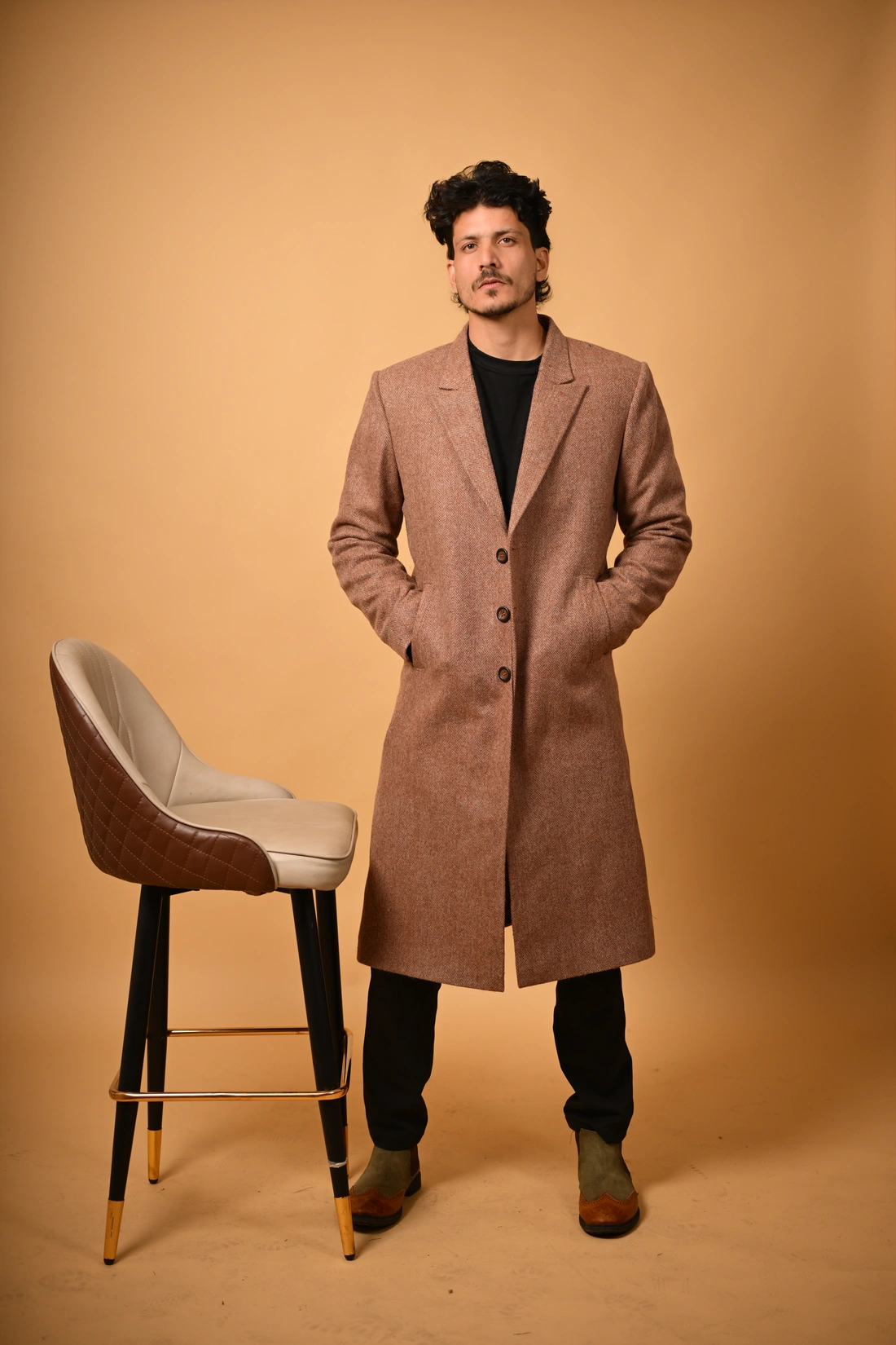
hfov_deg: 27.0
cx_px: 448
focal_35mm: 50
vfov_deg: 39.6
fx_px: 1867
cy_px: 672
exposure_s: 1/1000
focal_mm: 50
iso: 160
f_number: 2.2
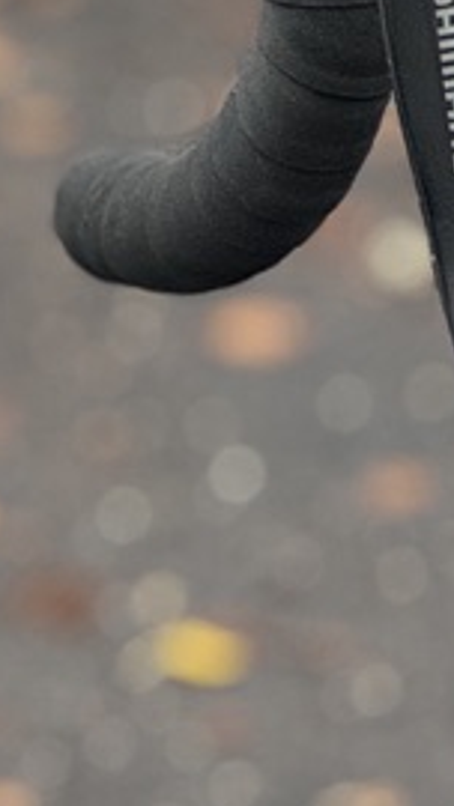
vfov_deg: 6.8
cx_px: -708
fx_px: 6801
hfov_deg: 3.8
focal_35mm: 318
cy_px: 155
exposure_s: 1/60
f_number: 2.8
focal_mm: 9
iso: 250
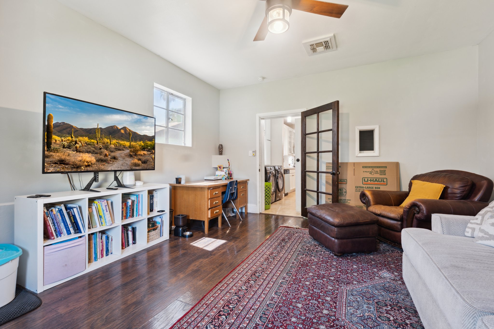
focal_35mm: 16
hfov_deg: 96.7
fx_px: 220
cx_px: 247
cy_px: 164
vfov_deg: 73.7
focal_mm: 16
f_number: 8
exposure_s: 1/6
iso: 400
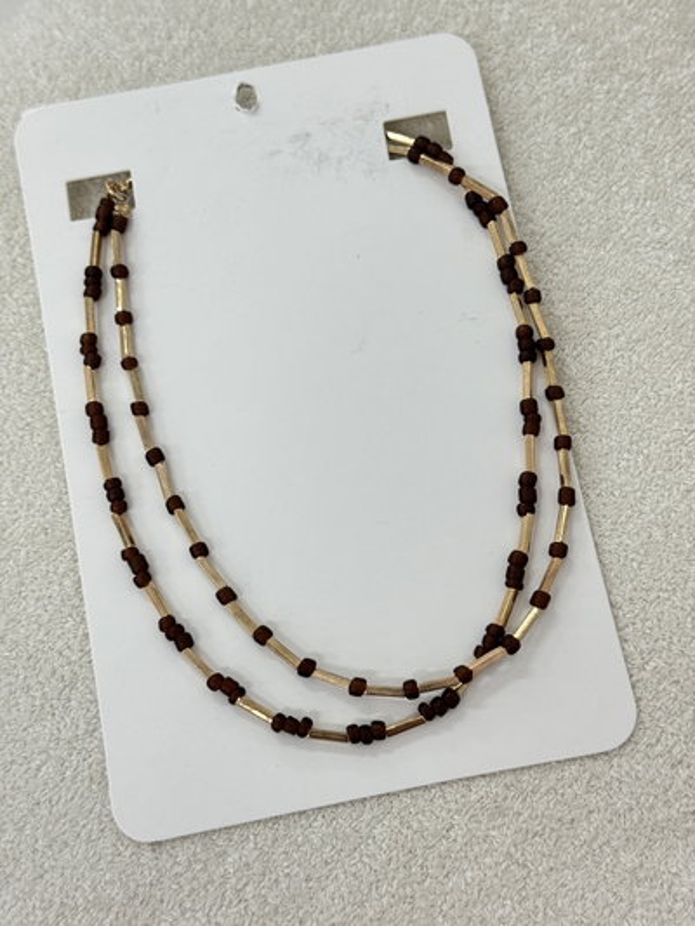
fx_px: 1284
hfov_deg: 30.3
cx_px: 348
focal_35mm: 48
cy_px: 463
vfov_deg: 39.6
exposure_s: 1/50
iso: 200
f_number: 1.78
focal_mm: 6.76
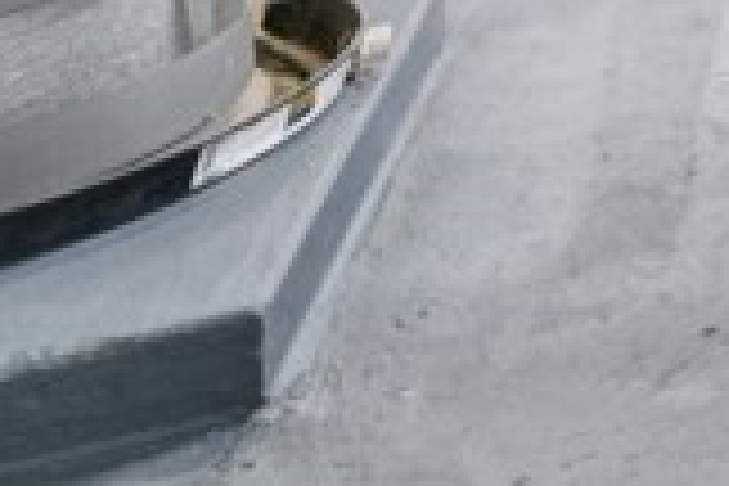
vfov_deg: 10.9
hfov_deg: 11.3
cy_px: -862
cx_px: 2218
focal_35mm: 94
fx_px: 1903
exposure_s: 1/60
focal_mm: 14
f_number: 3.5
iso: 800
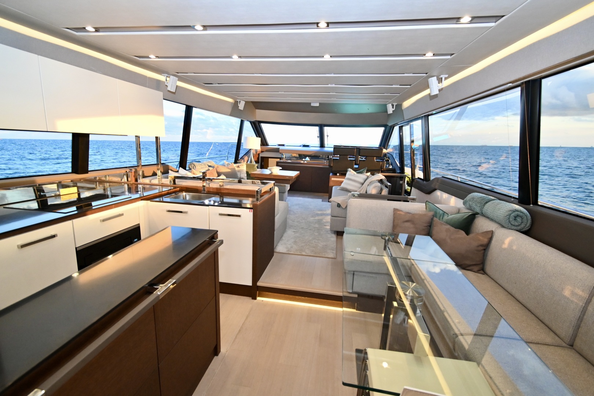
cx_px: 297
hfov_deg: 100.4
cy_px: 198
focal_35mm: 15
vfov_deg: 77.3
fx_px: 247
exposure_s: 1/125
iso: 2500
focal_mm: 10
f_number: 4.5
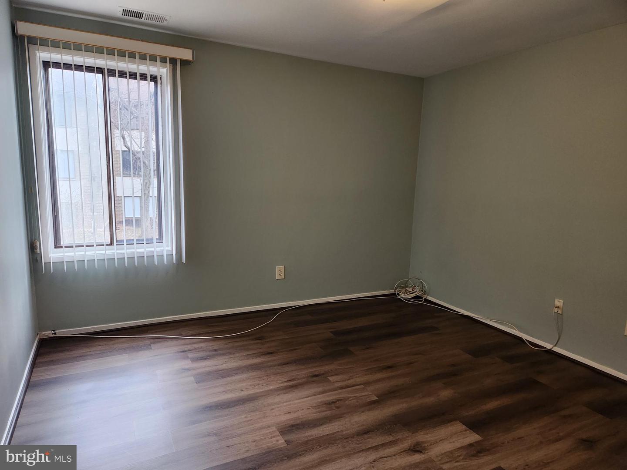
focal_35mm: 23
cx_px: 314
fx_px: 417
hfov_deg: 73.9
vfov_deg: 58.9
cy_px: 235
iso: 320
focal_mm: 5.4
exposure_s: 1/120
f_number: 1.8
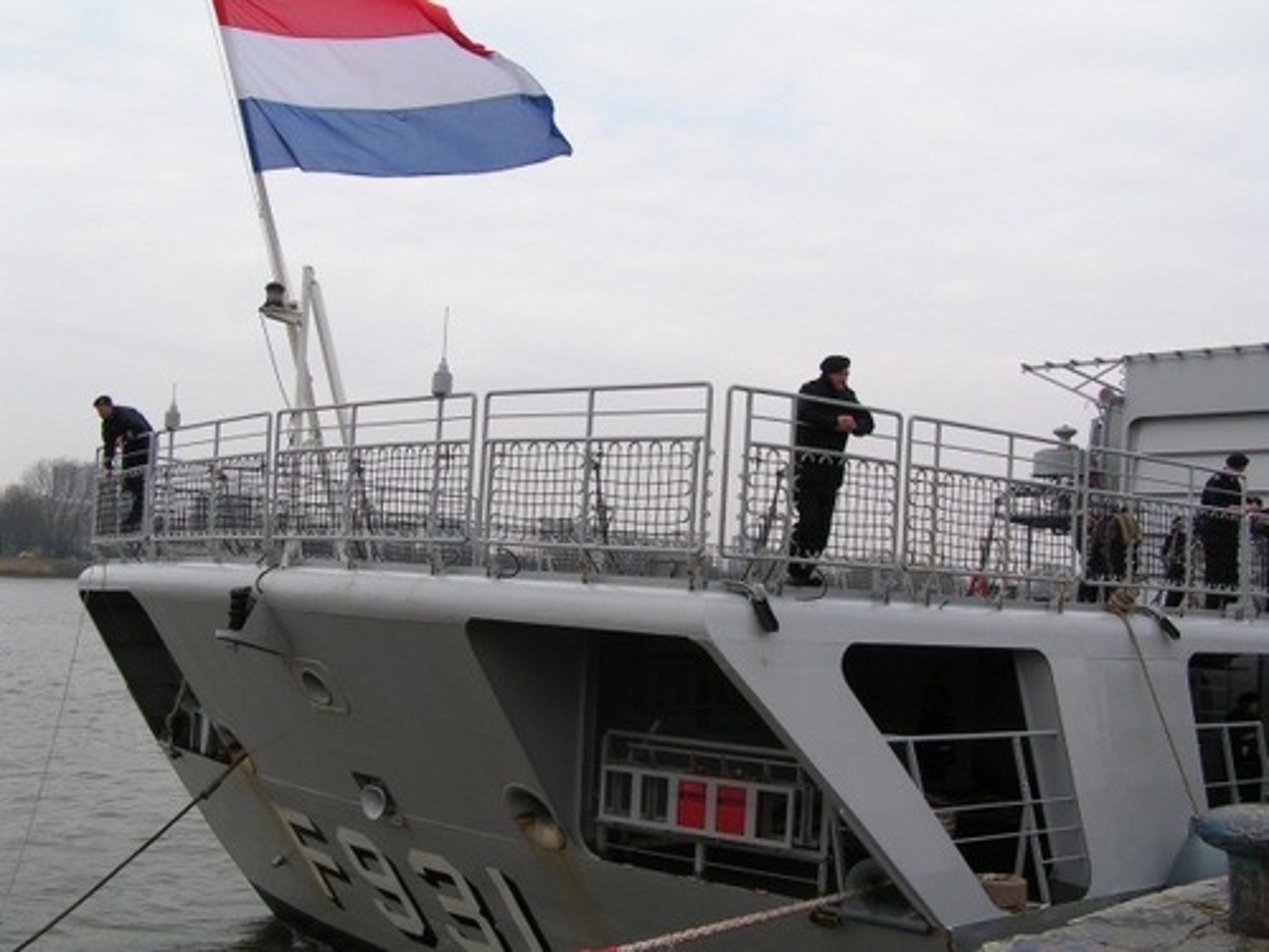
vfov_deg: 37.7
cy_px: 476
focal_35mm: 38
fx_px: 1393
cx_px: 634
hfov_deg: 49.0
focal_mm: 6.3
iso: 50
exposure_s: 1/400
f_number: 5.6
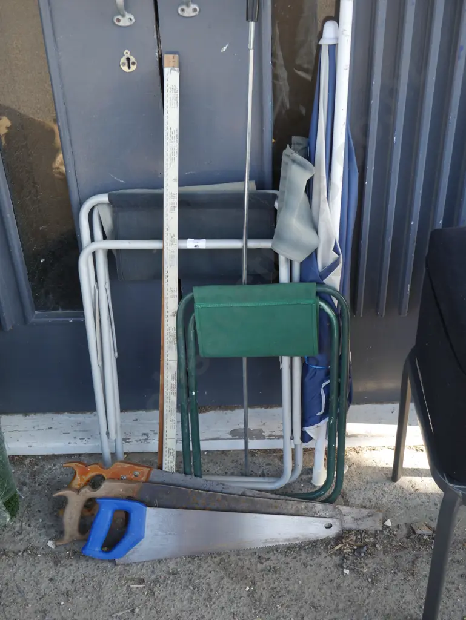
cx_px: 233
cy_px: 310
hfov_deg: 36.0
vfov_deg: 46.8
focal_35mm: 40
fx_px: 717
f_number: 4.5
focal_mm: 20
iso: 200
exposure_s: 1/80
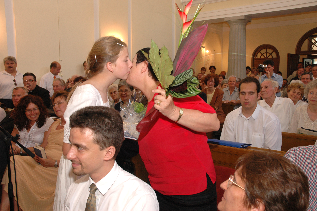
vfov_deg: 39.9
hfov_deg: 57.3
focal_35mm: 33
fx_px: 290
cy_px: 106
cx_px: 158
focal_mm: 22
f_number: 5.6
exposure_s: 1/40
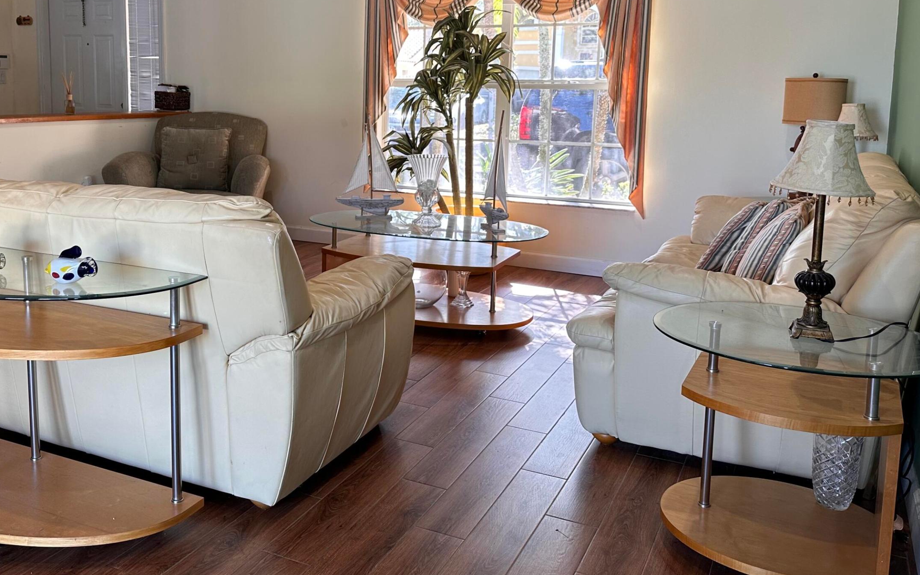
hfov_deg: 56.3
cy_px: 182
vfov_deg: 36.8
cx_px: 369
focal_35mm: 34
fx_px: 853
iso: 100
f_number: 1.78
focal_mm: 6.86
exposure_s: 1/120
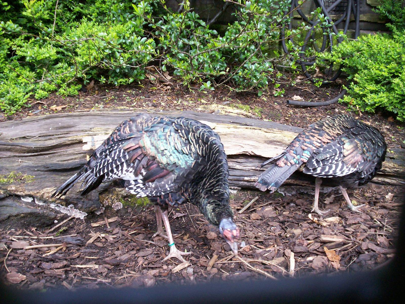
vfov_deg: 39.7
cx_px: 202
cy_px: 152
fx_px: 421
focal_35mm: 36
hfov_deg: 51.4
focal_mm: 5.9
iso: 140
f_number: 4.5
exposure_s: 1/66.9
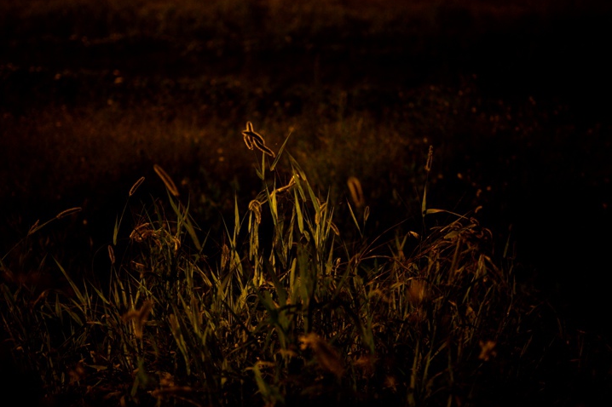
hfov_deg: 49.5
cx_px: 285
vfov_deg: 34.2
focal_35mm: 39
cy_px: 206
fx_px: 663
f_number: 1.4
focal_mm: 35
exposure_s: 1/13
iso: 1600
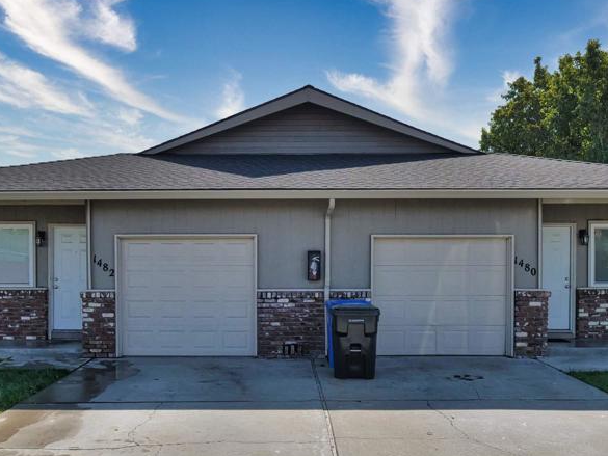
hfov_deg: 52.6
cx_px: 294
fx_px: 615
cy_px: 285
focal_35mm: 35
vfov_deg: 40.4
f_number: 4.5
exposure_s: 1/1600
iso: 250
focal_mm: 10
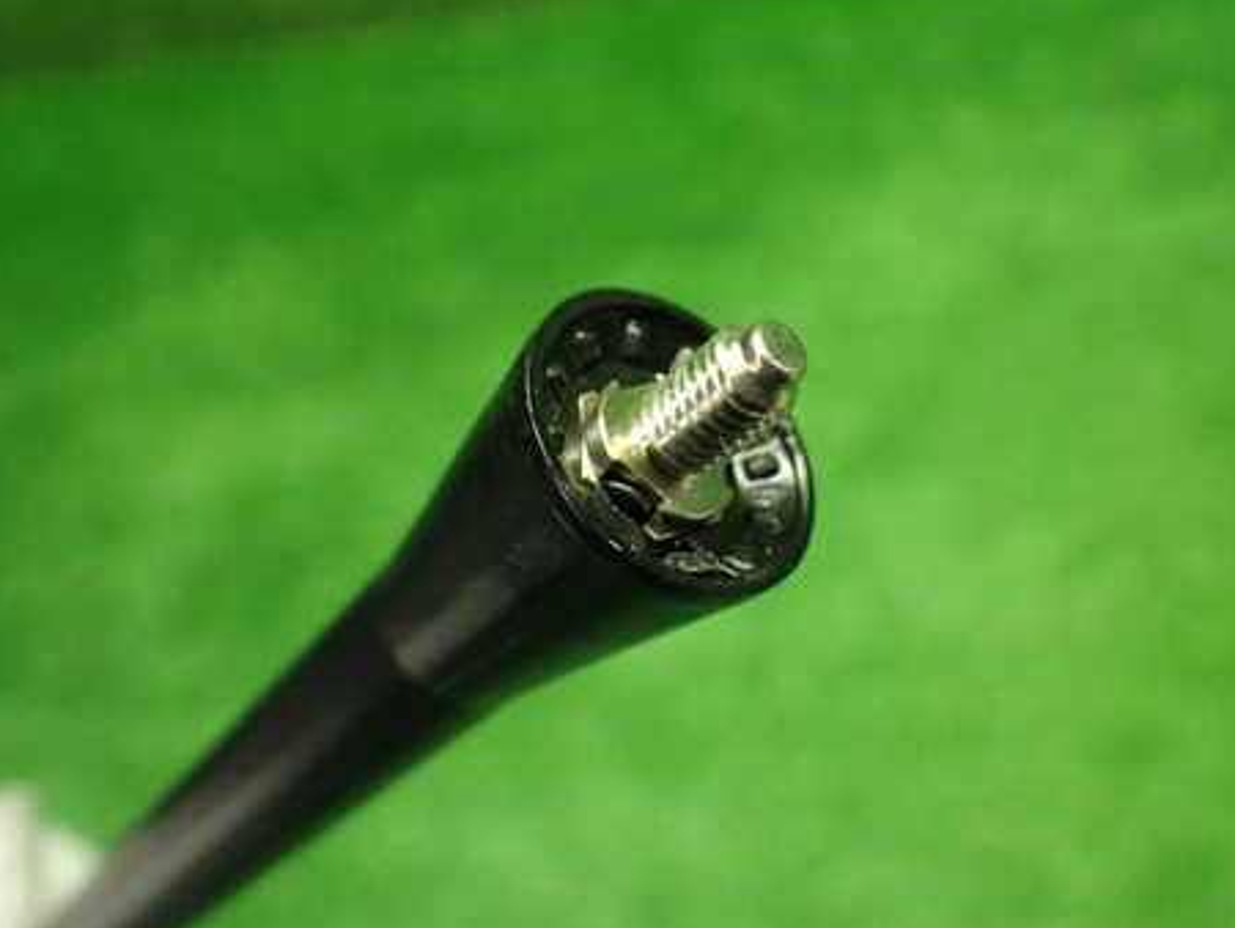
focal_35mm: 40
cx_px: 708
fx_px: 1428
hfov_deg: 46.6
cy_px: 415
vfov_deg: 36.0
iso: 800
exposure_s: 1/125
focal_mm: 5.4
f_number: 2.3
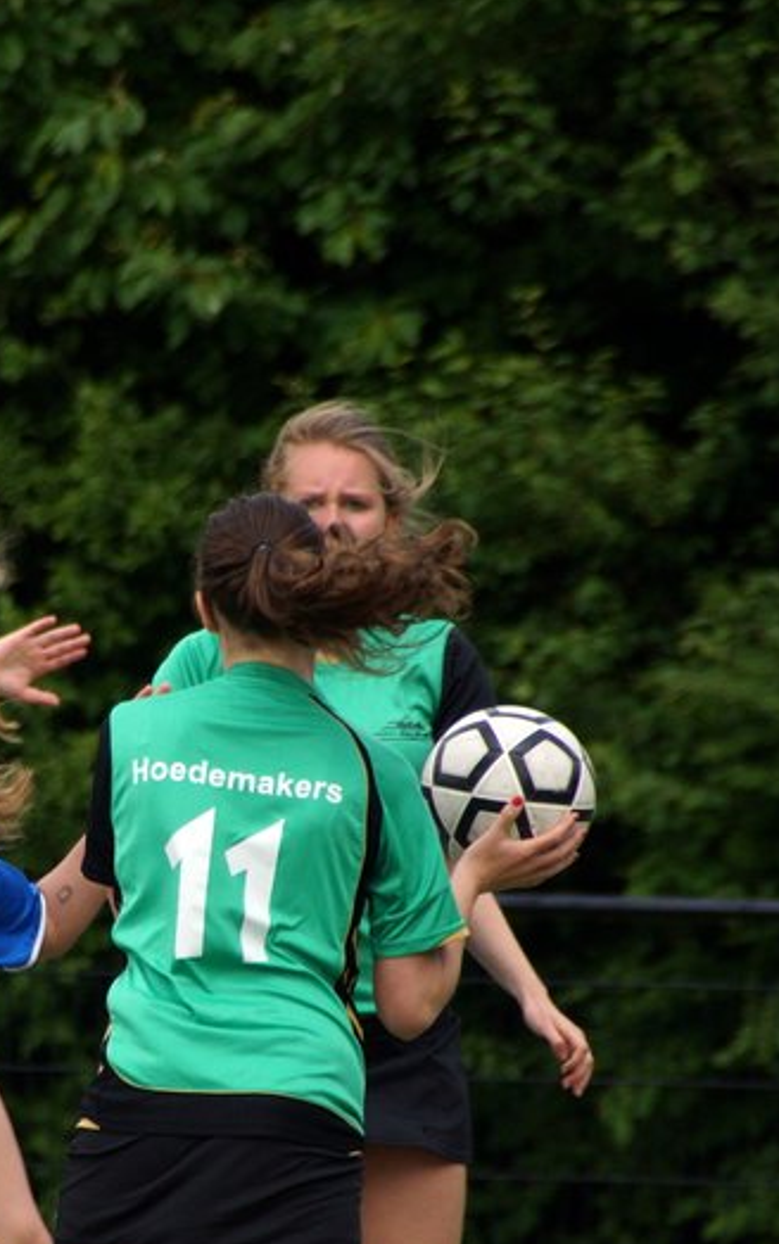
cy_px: 792
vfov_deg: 2.8
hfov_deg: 1.8
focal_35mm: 746
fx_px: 25313
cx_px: 157
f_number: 6.3
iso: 320
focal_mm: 250
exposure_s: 1/1000
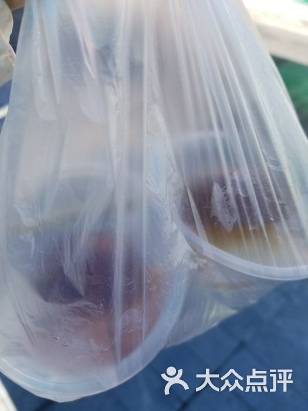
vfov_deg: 67.3
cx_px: 154
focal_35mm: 26
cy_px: 206
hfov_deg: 53.1
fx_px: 308
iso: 50
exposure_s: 1/500
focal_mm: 4.25
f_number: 1.7
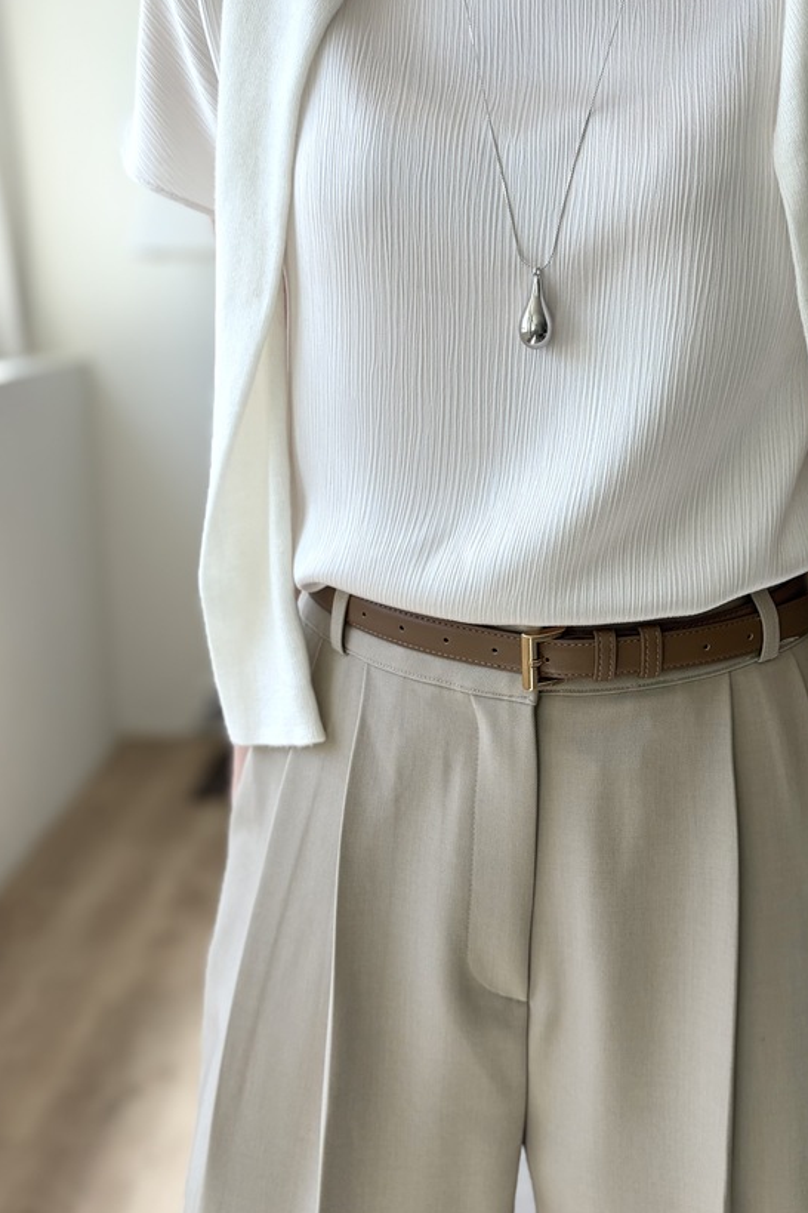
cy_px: 512
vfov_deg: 57.0
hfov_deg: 39.7
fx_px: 1111
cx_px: 503
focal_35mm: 33
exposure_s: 1/399
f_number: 1.6
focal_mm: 5.96
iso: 50
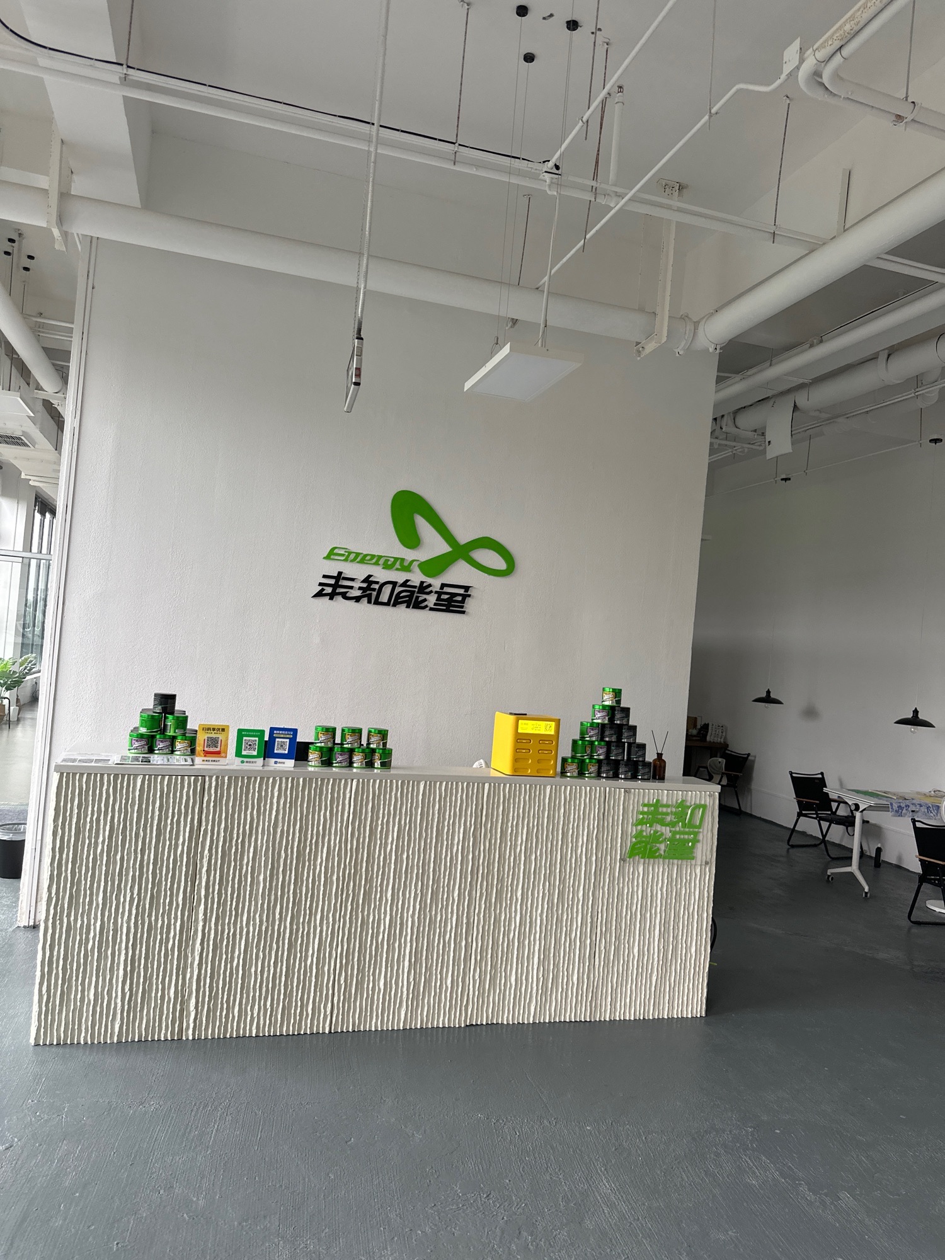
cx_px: 472
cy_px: 630
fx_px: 874
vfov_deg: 71.6
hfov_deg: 56.8
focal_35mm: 24
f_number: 1.78
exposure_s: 1/121
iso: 200
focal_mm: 6.86
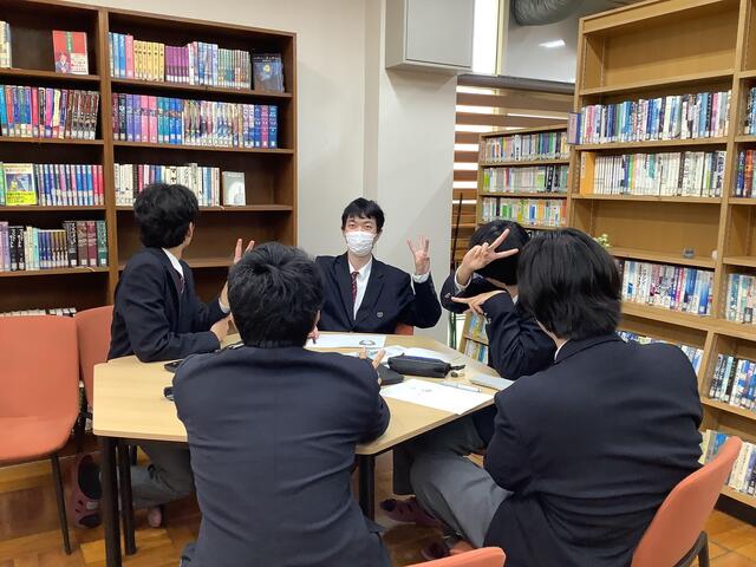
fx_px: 677
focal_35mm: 31
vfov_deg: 45.4
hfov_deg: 58.4
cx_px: 378
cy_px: 284
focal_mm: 3.3
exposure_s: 1/60
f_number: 2.4
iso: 100
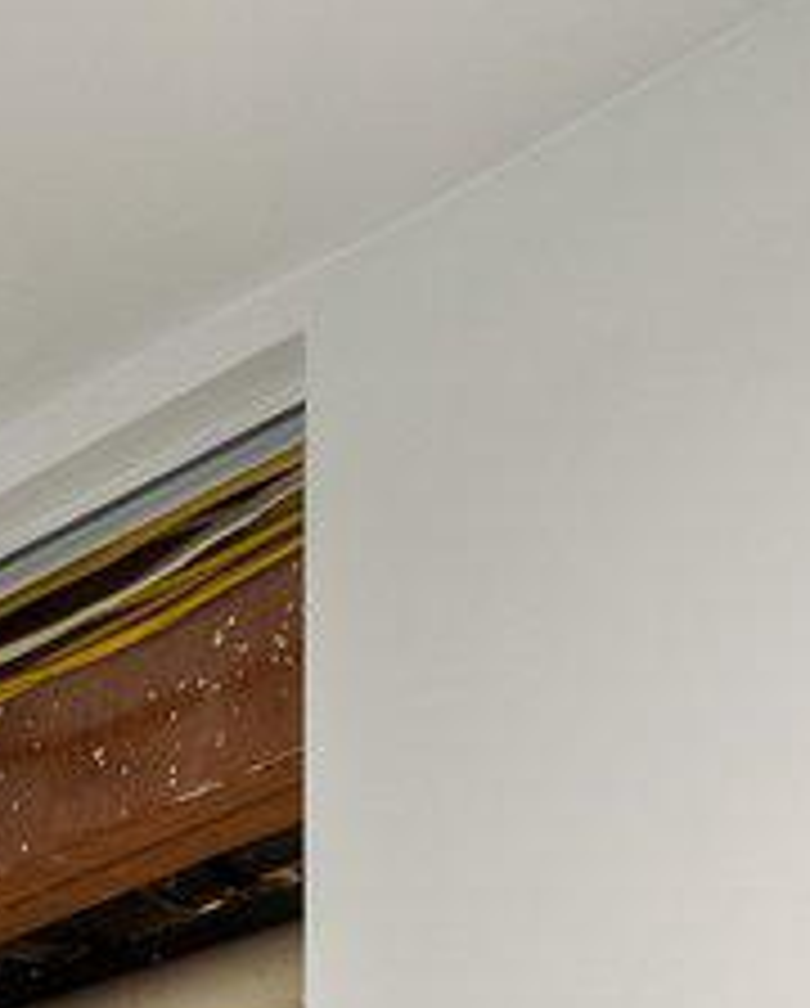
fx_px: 4094
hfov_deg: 11.1
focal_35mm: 137
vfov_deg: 12.3
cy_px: 2050
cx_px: -144
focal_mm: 16
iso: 500
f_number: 10
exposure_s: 1/2.5
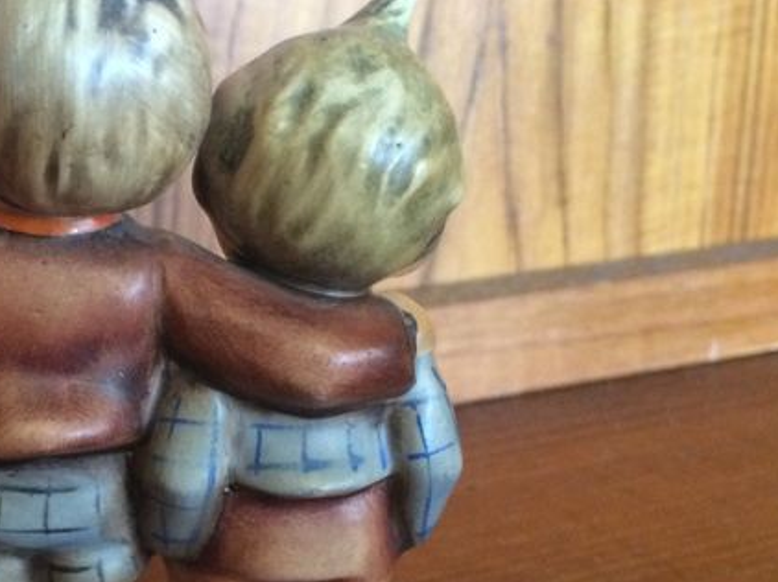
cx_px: 155
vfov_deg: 22.8
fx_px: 1438
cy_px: 412
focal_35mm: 64
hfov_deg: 29.6
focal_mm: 4.12
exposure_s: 1/17
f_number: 2.2
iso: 320
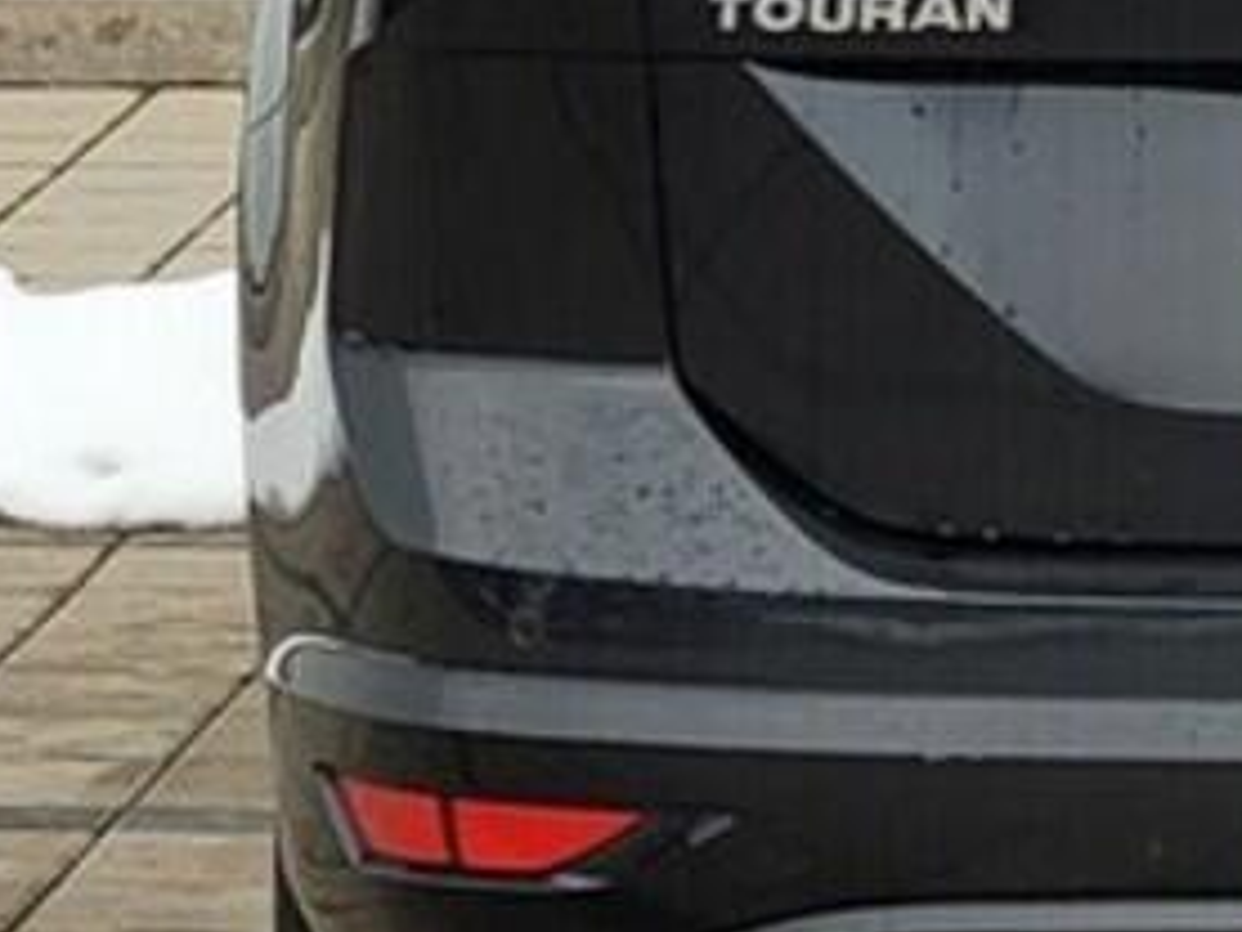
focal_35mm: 395
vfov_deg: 3.8
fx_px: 14178
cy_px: -184
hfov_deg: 5.0
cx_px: 1807
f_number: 2.4
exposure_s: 1/120
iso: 40
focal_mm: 7.12
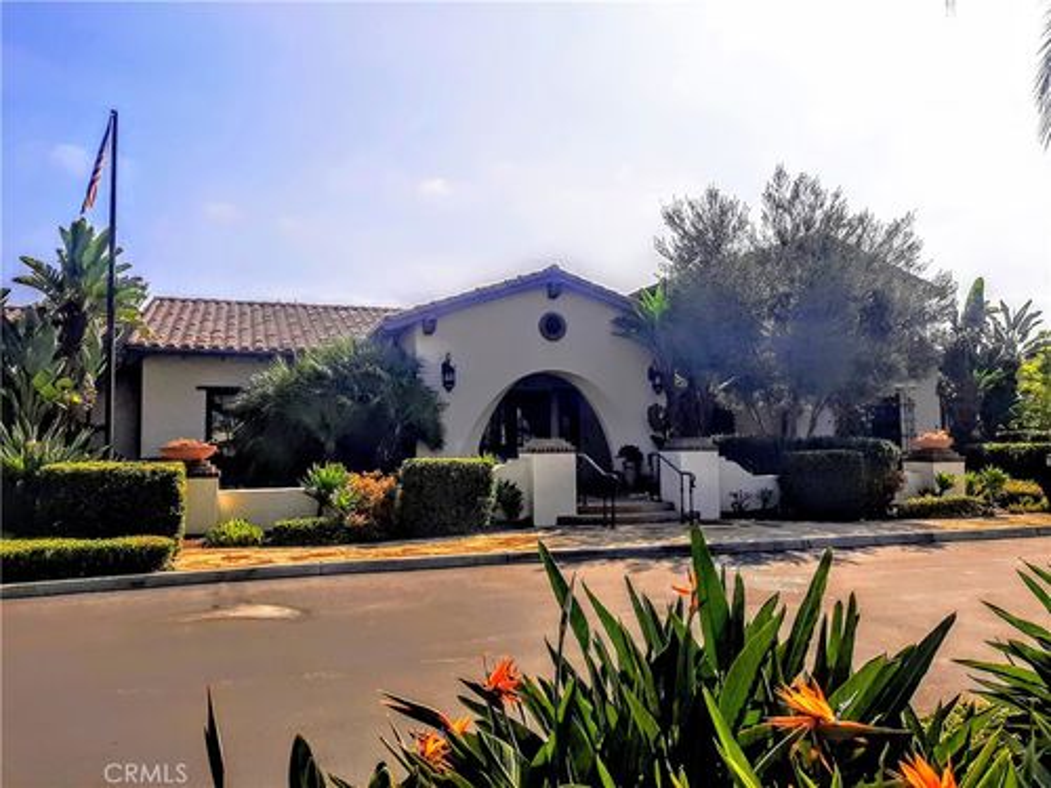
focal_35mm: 26
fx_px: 789
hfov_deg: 67.3
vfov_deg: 53.1
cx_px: 526
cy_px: 394
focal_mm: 3.93
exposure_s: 1/4878
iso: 40
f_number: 1.7
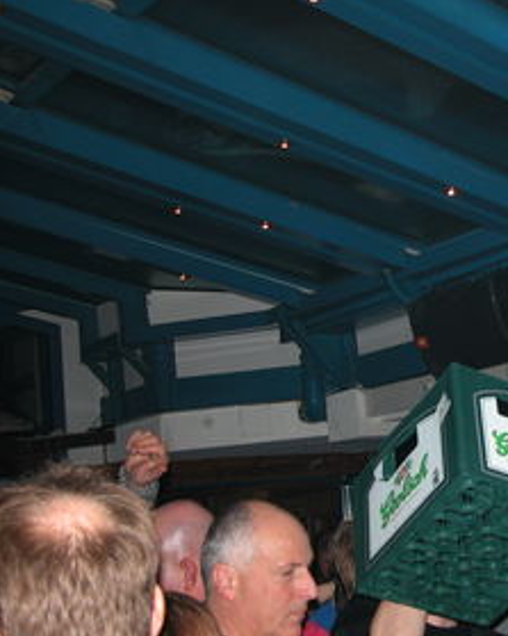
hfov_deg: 23.6
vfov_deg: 30.0
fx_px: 1185
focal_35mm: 63
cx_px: 453
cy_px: 321
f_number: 3
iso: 100
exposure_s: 1/60
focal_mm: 11.6
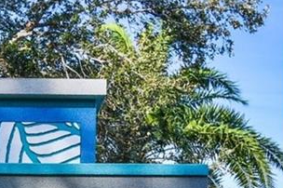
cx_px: -48
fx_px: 1241
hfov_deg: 12.7
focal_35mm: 158
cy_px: 302
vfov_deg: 8.4
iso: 100
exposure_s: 1/160
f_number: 7.1
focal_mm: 20
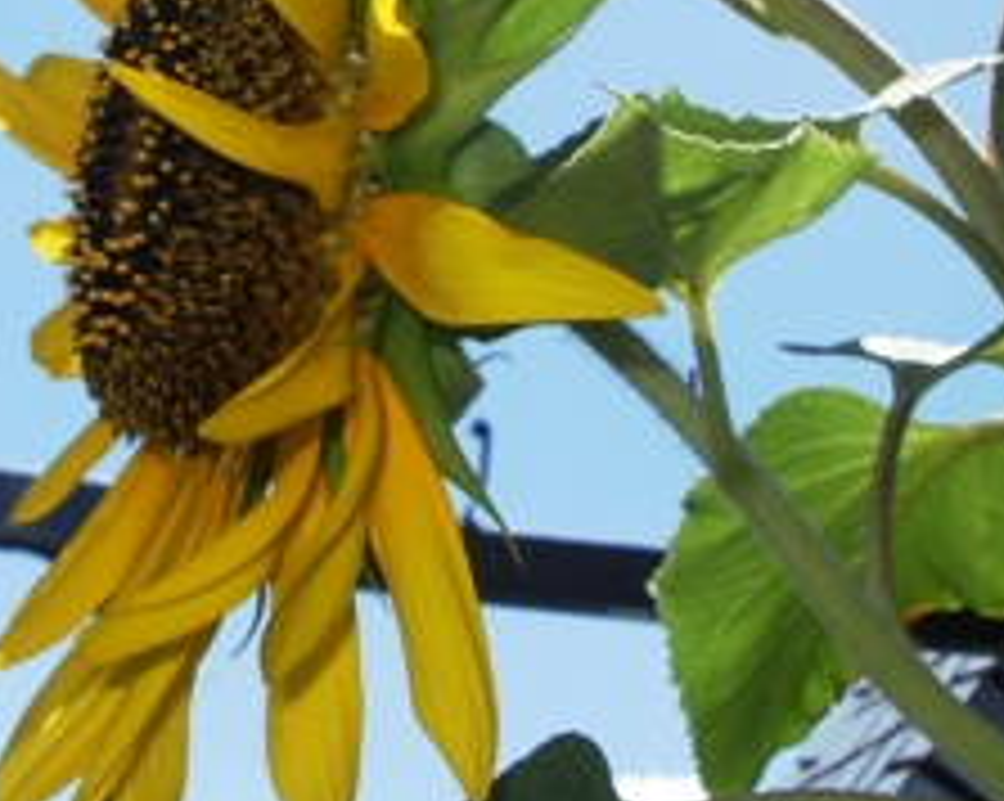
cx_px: 104
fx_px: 2999
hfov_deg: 18.7
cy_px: 58
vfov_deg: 15.0
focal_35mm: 101
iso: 100
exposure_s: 1/500
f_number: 5.6
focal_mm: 6.3
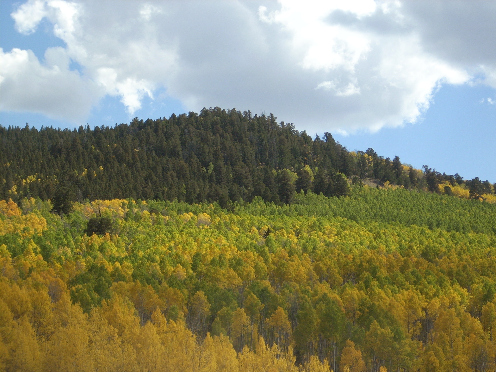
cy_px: 186
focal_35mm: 113
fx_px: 1619
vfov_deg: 13.1
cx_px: 248
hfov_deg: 17.4
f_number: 5.2
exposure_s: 1/439
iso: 64
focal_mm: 18.6
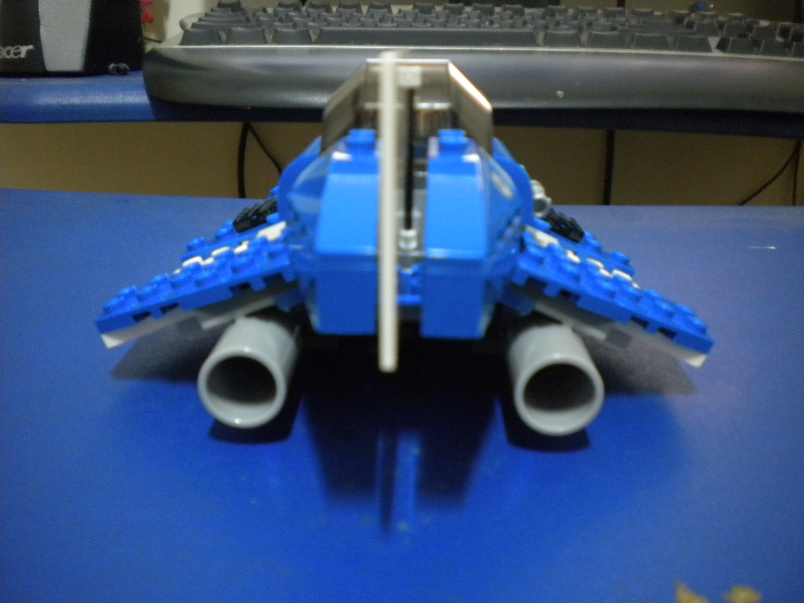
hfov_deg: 52.6
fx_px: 813
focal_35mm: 35
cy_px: 302
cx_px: 402
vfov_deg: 40.7
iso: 400
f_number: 3.1
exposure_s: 1/4.9
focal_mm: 6.3
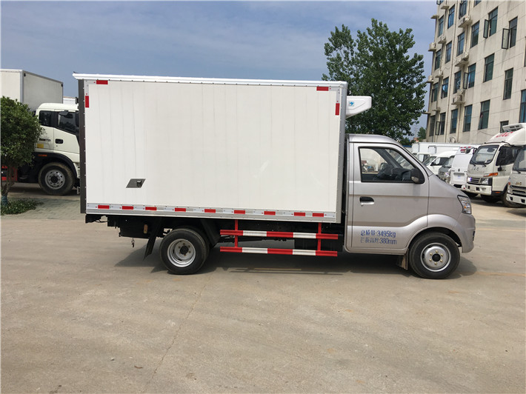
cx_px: 263
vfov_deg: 48.2
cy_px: 197
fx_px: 441
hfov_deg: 61.7
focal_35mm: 29
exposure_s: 1/3205
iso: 25
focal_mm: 4.15
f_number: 2.2
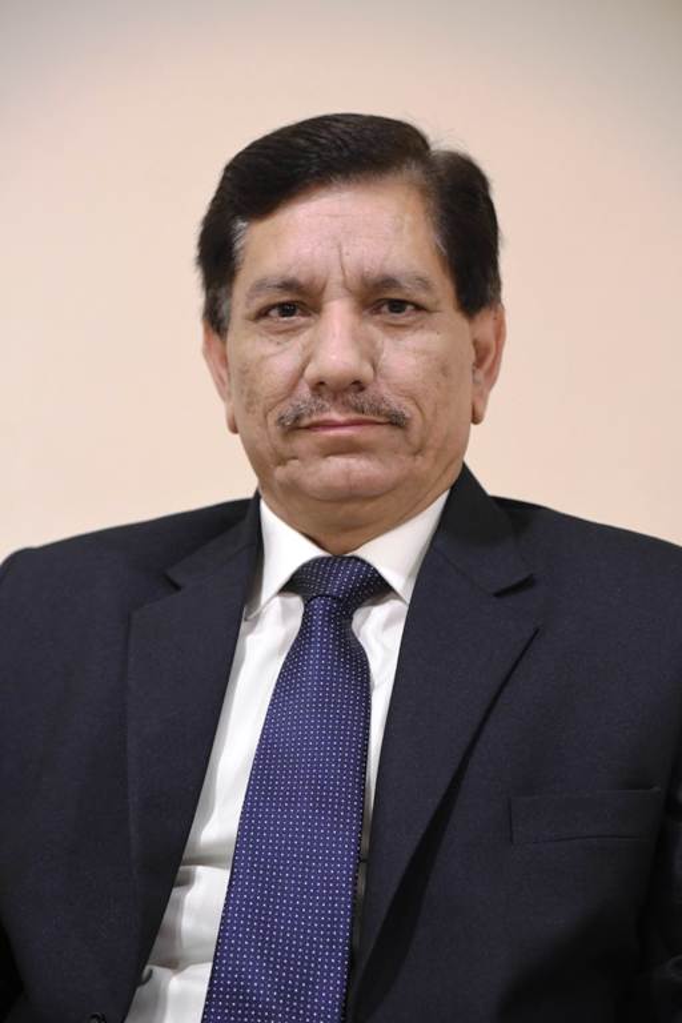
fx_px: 3410
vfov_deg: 17.1
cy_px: 512
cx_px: 341
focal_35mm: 120
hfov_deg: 11.4
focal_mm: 120
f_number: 5
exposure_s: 1/50
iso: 5000
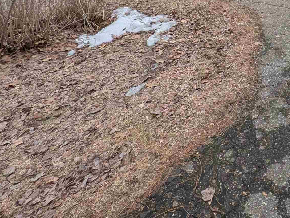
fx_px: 293
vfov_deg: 35.5
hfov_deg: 46.9
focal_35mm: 35
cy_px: -14
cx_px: 266
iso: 33
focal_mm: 1.54
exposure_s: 1/95.9
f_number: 2.2
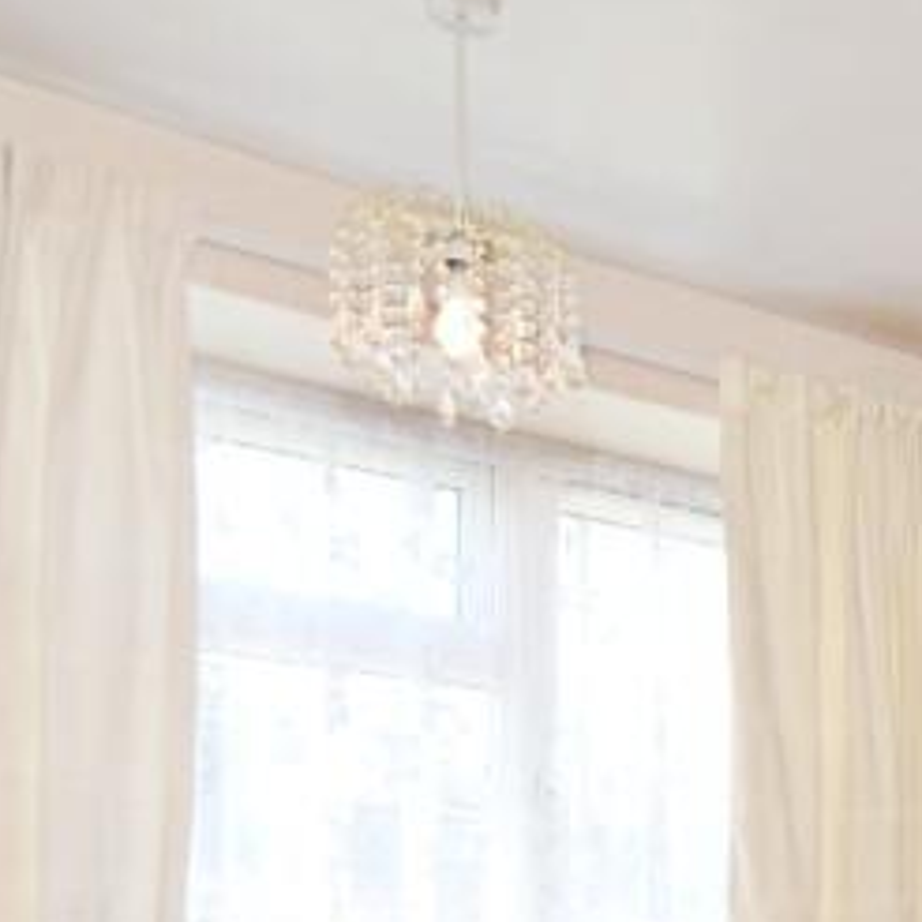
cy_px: 1085
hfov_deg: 25.2
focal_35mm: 53
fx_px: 1597
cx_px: 1349
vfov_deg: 28.4
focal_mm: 10
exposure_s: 1/60
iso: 400
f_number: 8
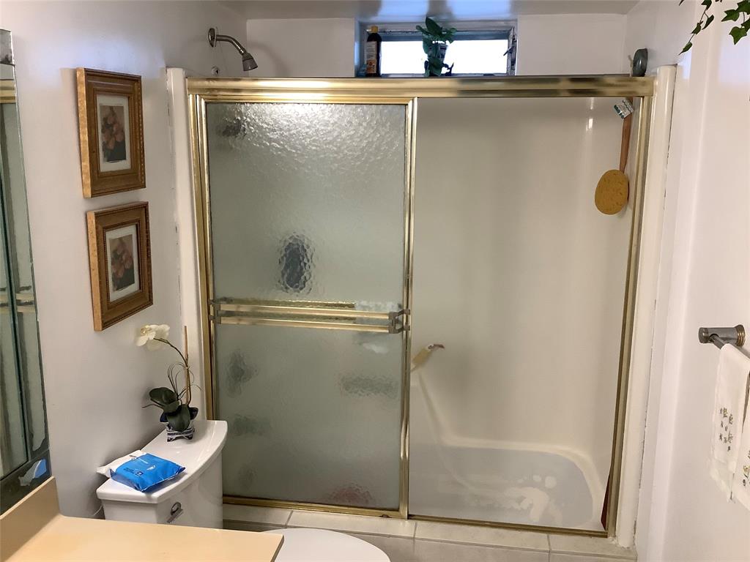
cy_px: 281
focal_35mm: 31
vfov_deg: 45.4
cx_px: 375
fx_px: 672
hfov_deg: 58.4
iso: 200
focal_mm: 3.3
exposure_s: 1/60
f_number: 2.4
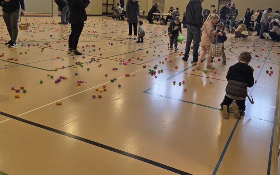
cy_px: 49
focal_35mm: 33
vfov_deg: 37.6
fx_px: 252
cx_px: 182
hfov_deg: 57.1
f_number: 1.8
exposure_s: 1/120
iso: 125
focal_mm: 5.4
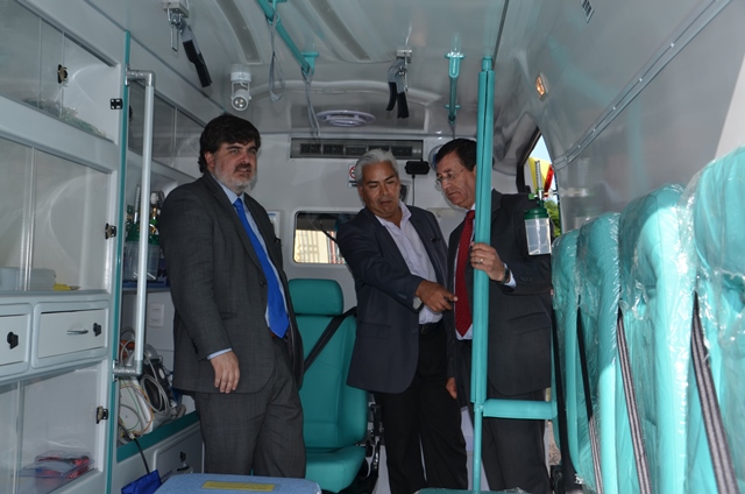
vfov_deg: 34.1
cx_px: 372
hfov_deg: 49.6
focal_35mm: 39
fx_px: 805
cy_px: 247
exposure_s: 1/250
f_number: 5.6
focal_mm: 26
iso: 100
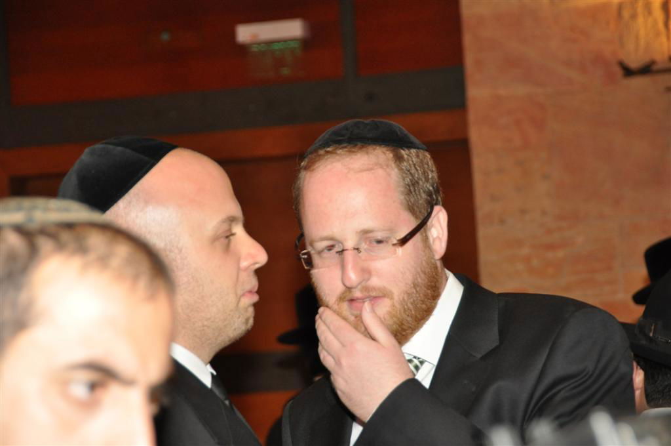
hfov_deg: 18.2
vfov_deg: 12.1
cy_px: 223
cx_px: 336
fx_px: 2094
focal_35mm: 112
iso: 800
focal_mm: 75
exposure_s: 1/60
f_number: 5
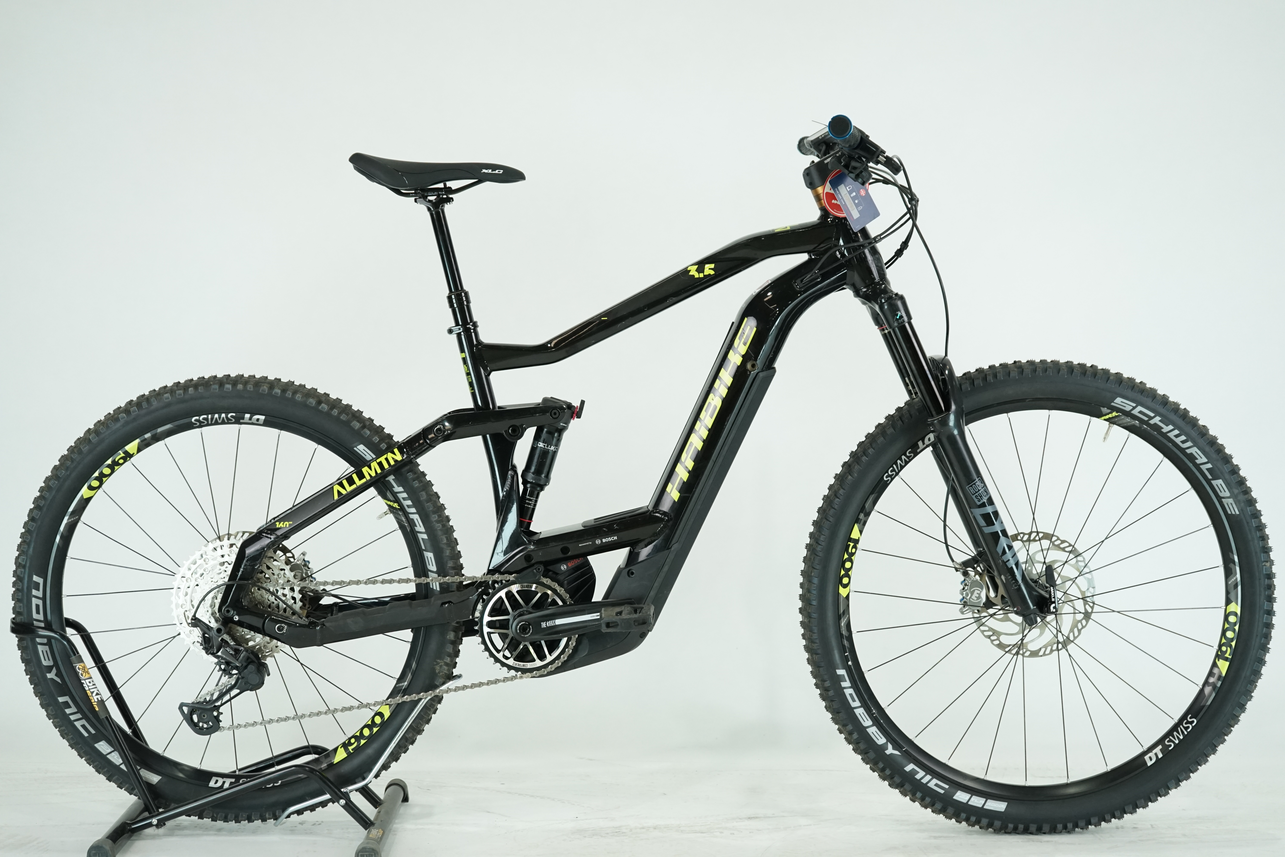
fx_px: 2070
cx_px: 642
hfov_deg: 34.5
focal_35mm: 58
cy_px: 428
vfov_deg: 23.4
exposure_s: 1/200
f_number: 5.6
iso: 1600
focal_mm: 58
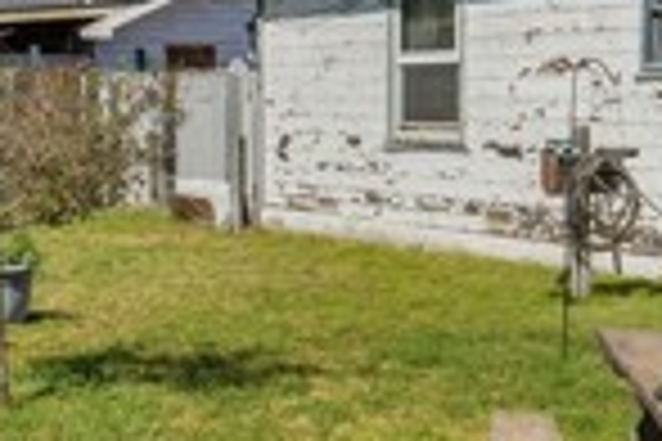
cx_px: 144
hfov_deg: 26.9
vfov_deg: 18.4
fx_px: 1361
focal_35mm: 74
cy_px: 137
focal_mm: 17
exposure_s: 1/125
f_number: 10
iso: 250
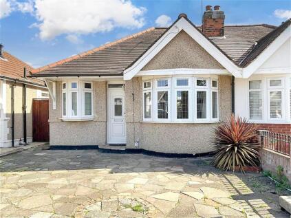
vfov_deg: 48.2
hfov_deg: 61.7
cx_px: 146
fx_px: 244
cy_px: 109
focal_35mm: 29
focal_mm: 3
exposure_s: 1/950
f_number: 1.8
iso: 16
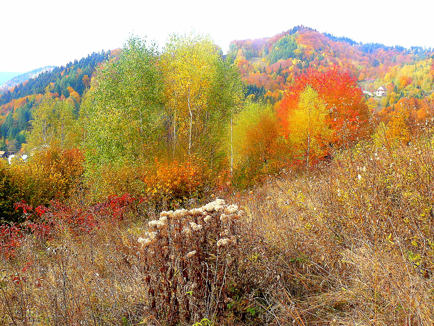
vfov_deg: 39.7
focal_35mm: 36
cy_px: 163
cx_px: 217
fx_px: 451
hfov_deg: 51.4
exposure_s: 1/200
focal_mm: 6
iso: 200
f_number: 5.6
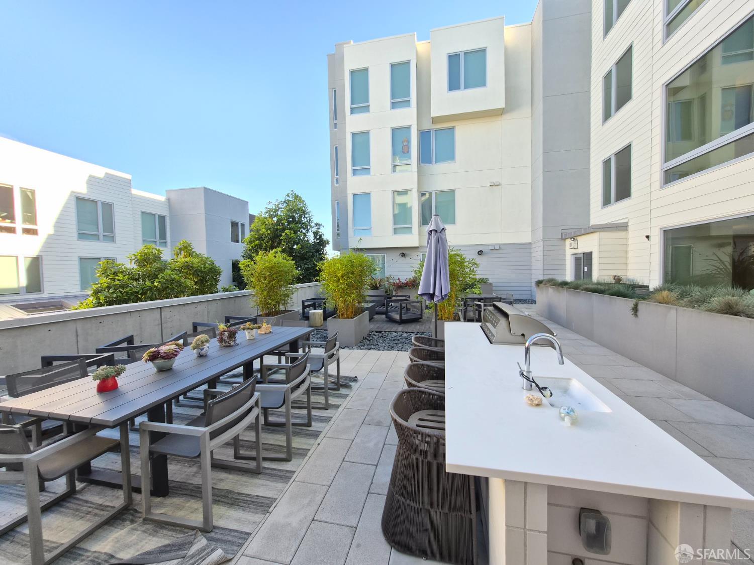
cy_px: 282
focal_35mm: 13
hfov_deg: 106.2
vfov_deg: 89.9
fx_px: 283
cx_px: 377
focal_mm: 1.7
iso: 25
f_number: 2.2
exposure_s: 1/141
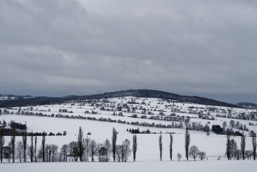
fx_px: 450
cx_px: 131
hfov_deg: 31.9
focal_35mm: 63
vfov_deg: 21.6
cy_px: 98
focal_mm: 49
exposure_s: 1/50
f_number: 14
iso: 200
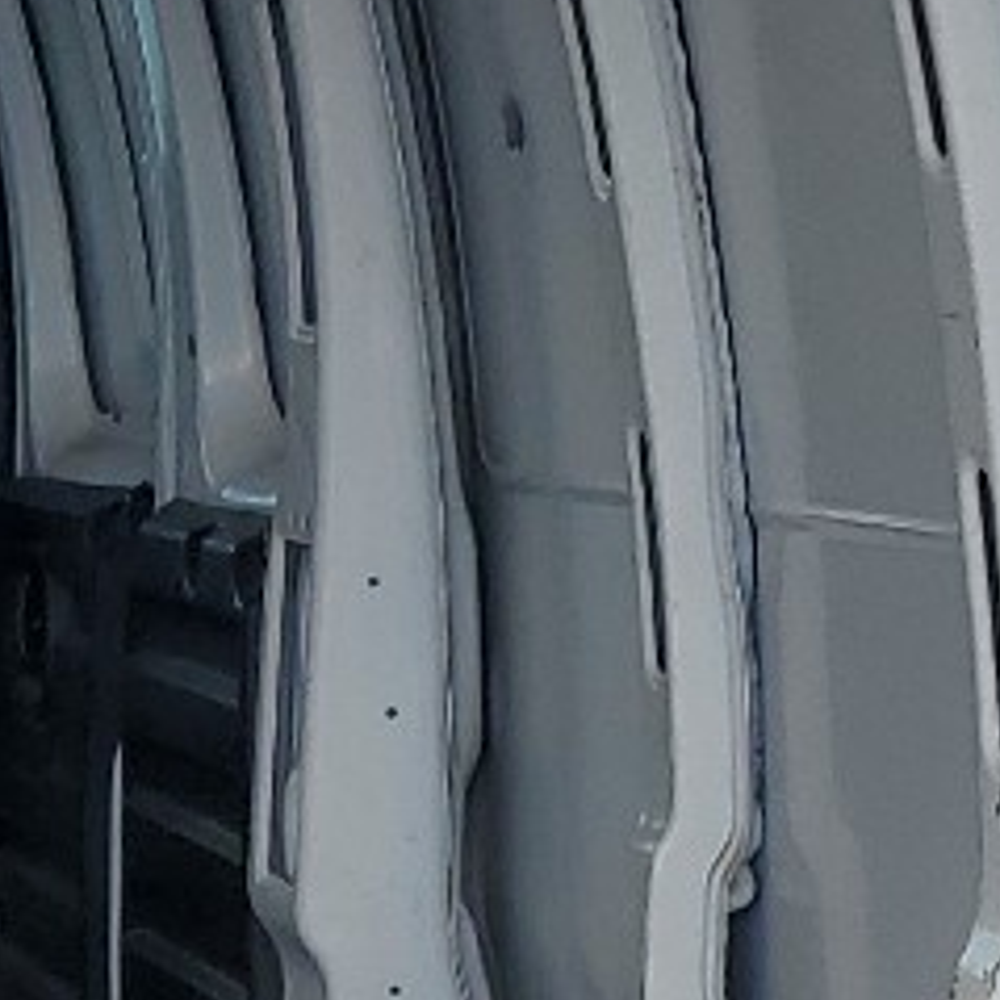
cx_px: -753
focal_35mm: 154
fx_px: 5033
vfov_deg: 11.2
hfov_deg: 10.7
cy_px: 971
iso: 50
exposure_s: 1/769
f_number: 1.5
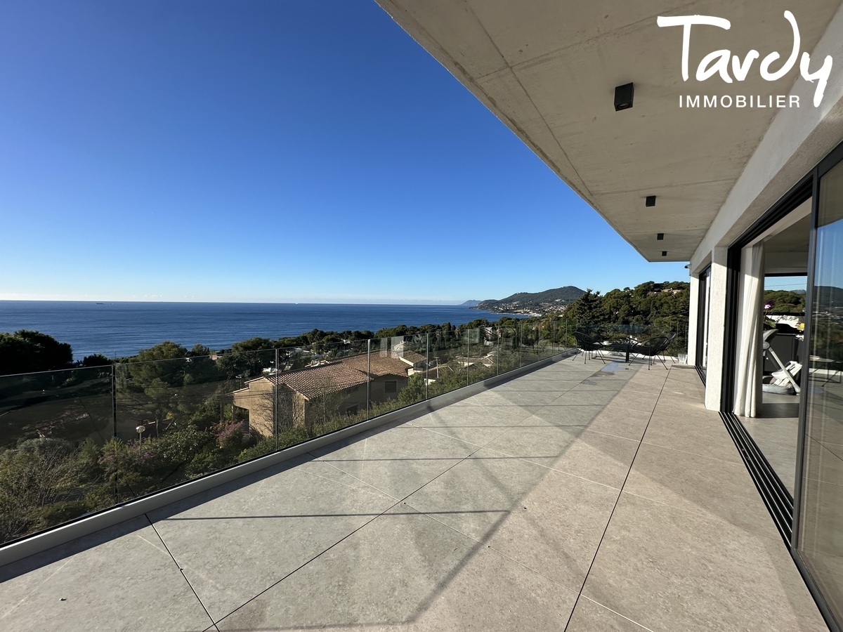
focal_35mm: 14
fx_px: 341
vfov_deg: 85.7
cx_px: 422
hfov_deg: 102.1
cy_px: 316
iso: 50
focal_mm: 2.22
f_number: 2.2
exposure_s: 1/1984
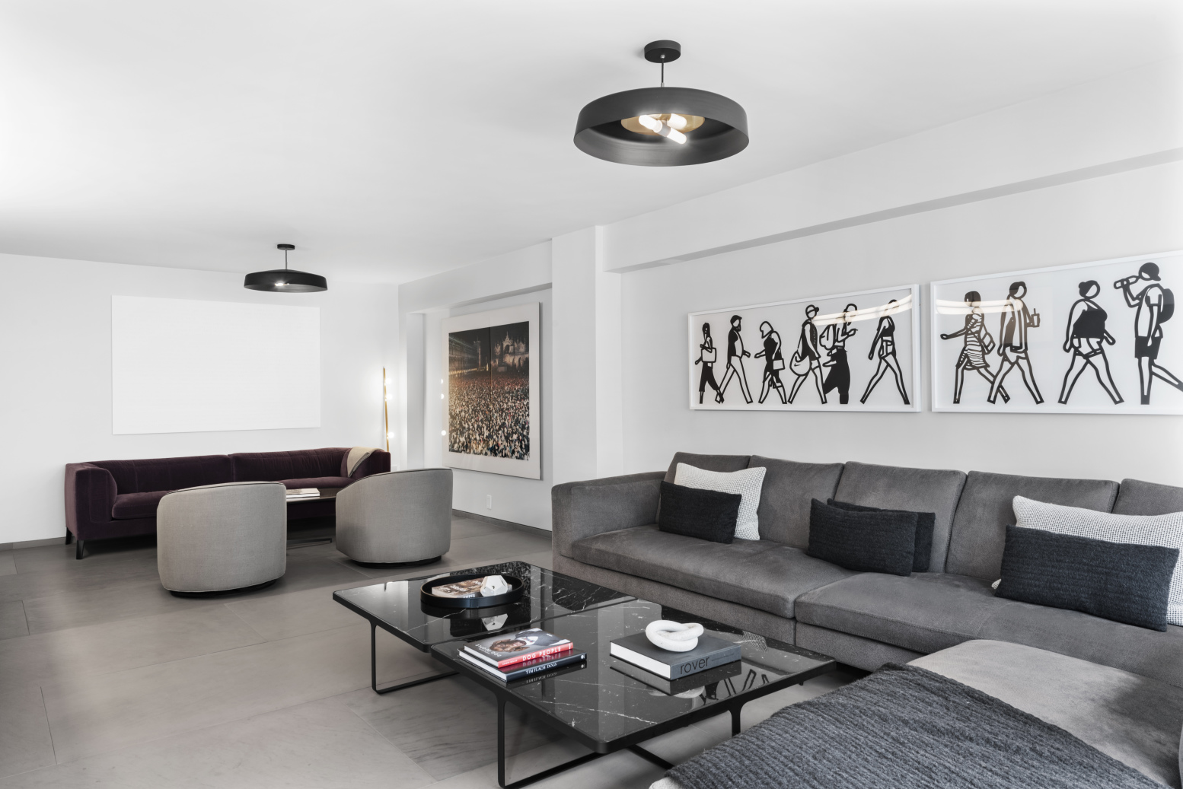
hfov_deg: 73.7
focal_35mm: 24
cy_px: 394
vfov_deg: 53.2
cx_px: 592
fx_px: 789
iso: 100
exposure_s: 1.6
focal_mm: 24
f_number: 11
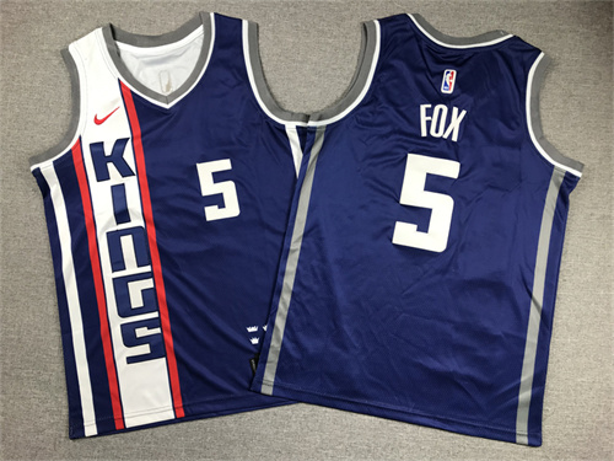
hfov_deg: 63.4
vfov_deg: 49.7
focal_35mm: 28
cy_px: 230
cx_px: 307
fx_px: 497
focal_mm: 3.99
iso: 40
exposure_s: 1/100
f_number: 1.8
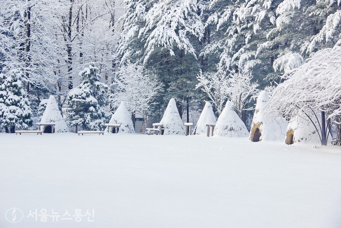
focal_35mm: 97
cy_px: 114
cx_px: 170
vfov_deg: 14.1
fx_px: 923
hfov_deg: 20.9
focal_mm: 64.87
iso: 200
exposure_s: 1/320
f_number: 8
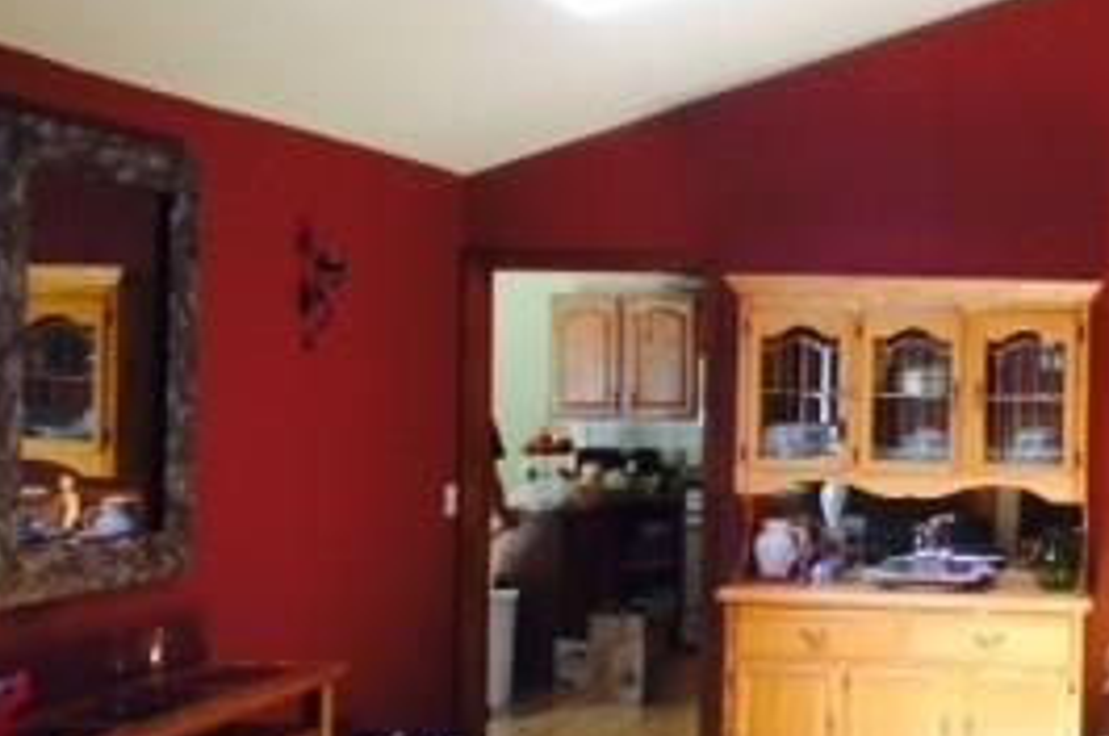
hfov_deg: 23.3
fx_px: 2554
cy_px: 360
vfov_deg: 16.4
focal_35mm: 83
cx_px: 1155
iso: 50
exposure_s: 1/24
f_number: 2.4
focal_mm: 4.12
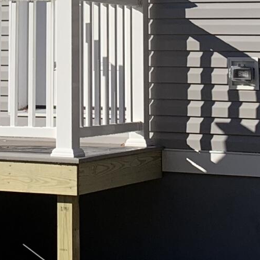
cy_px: -133
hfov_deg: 12.6
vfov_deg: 12.1
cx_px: 75
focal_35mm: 138
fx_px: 1173
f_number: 1.8
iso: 25
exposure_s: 1/3185
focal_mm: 4.25
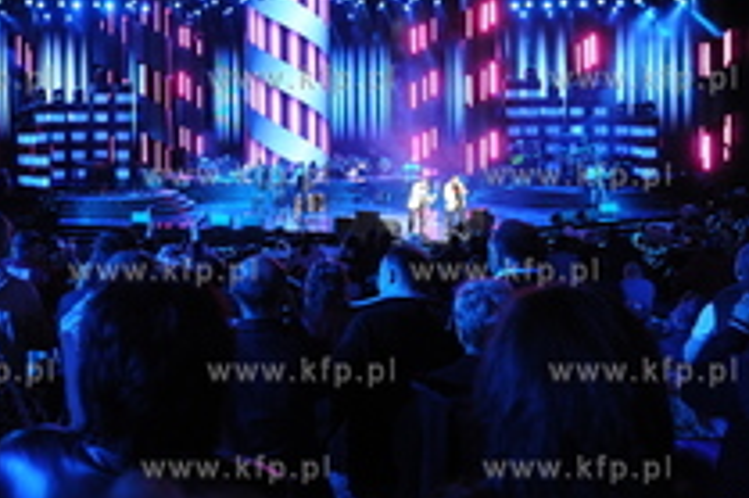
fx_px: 956
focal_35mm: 46
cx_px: 86
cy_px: 125
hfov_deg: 39.9
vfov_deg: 28.8
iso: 800
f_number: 4
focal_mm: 24
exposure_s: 1/30
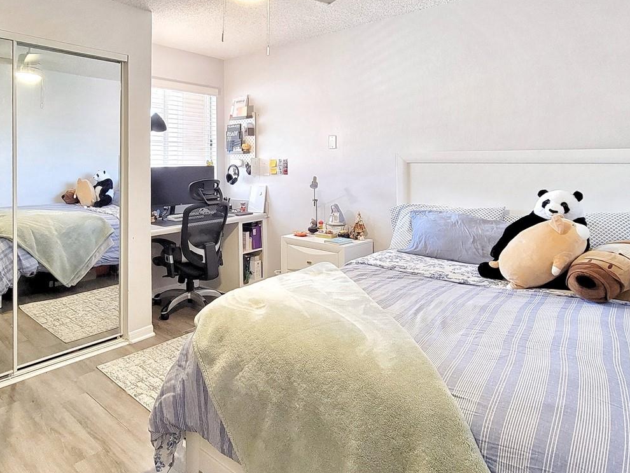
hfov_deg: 77.6
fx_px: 382
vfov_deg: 63.2
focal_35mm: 21
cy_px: 202
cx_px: 239
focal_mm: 2.2
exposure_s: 1/60
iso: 320
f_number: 2.2
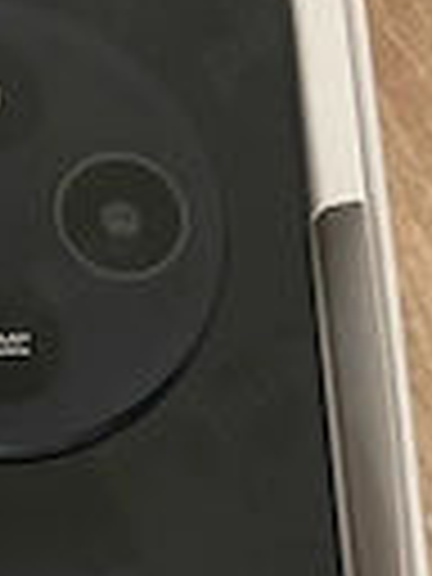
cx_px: 86
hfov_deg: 18.7
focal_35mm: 78
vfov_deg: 22.6
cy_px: 729
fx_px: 1298
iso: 640
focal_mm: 5.1
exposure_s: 1/30
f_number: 1.6
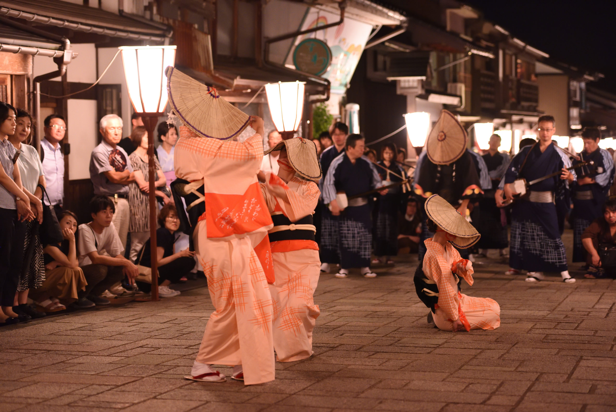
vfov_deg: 19.5
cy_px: 206
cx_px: 308
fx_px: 1198
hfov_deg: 28.8
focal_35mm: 70
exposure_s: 1/13
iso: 3200
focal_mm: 70
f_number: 2.8
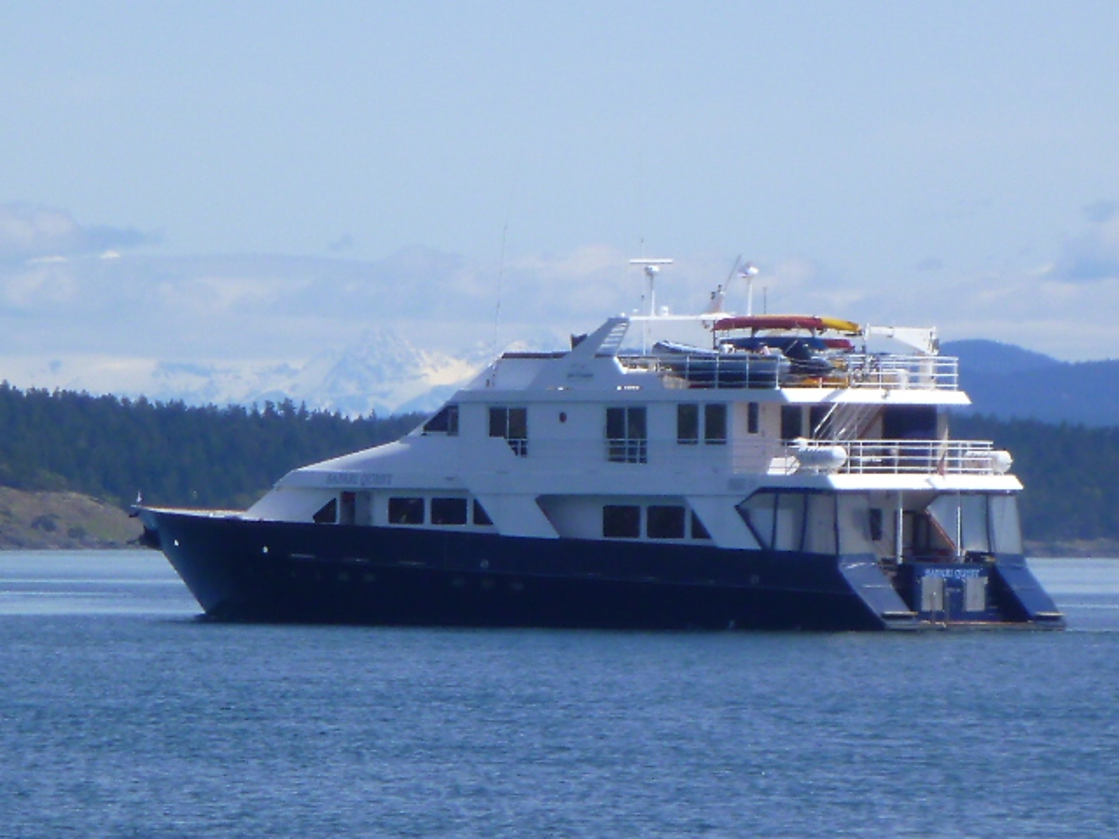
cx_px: 560
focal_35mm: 343
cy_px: 420
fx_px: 11088
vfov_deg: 4.3
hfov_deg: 5.8
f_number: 5.9
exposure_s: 1/320
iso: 80
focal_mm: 22.8
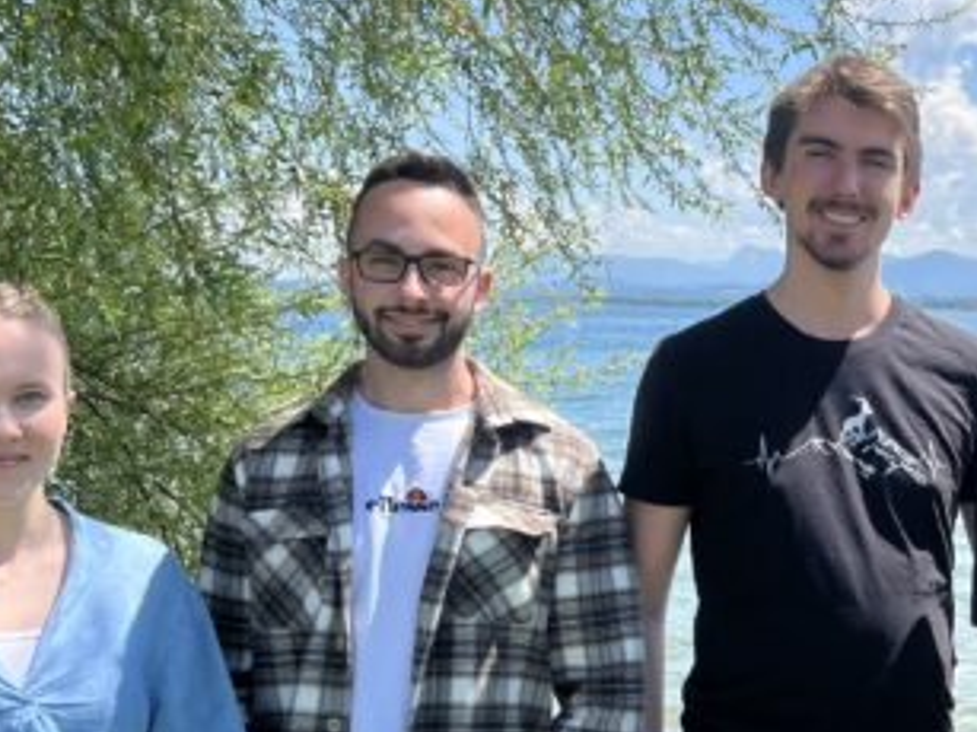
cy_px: 544
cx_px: 882
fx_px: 1834
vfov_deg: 22.4
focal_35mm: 65
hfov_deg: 28.7
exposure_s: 1/2457
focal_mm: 5.7
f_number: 1.5
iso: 50
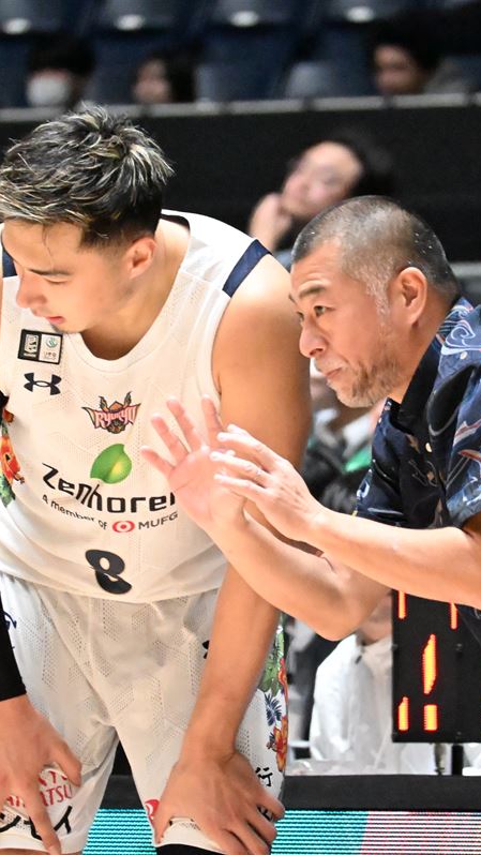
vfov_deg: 3.7
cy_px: 428
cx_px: 282
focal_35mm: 591
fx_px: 13398
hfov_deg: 2.1
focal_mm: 250
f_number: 6.3
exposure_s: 1/1000
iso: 20000
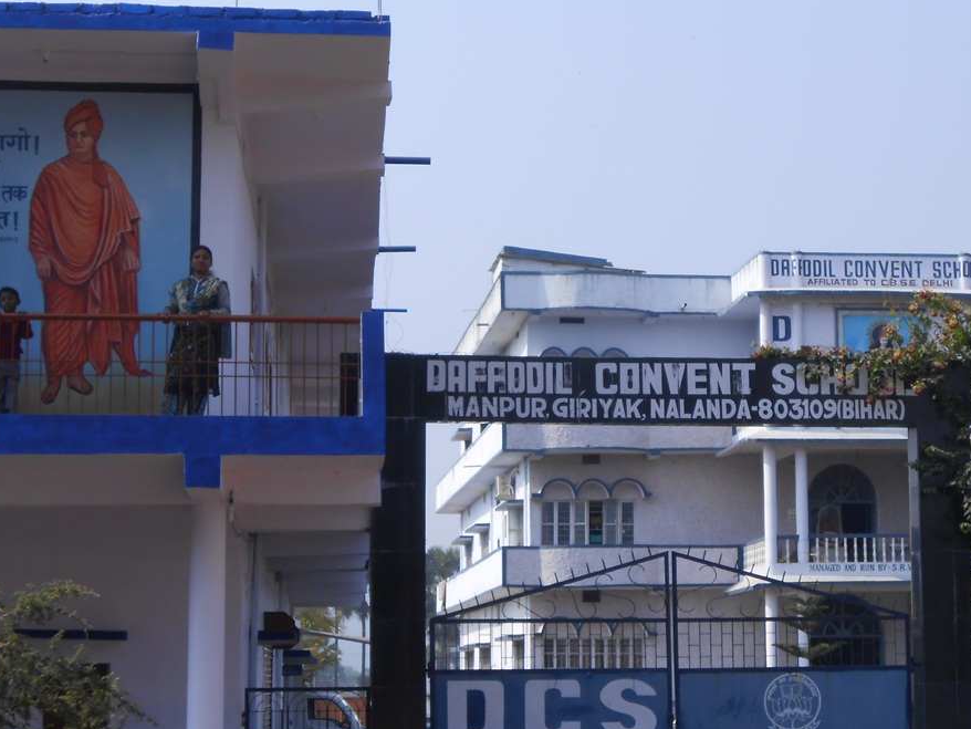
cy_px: 427
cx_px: 495
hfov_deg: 23.0
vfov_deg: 17.4
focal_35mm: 85
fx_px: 2385
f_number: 5.2
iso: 80
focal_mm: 10
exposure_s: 1/500
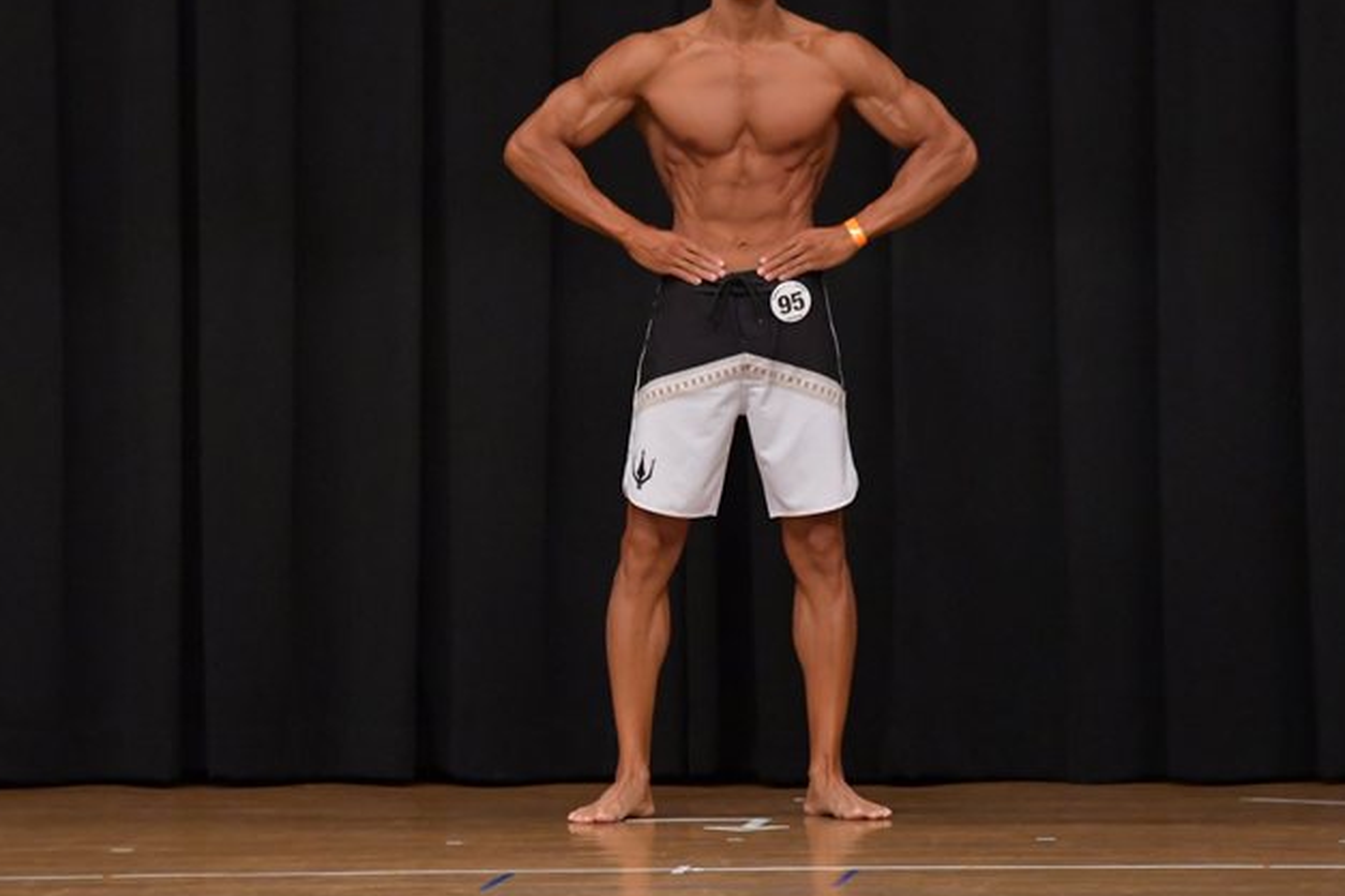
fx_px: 11768
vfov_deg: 4.4
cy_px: 358
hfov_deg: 6.5
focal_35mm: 315
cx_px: 625
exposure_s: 1/400
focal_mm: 170
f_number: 5.6
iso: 6400
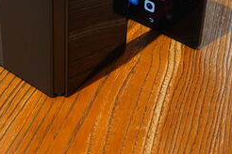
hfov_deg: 23.9
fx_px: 548
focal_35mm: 85
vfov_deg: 15.4
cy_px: -36
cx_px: 87
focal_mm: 34
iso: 6400
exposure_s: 1/160
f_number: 7.1
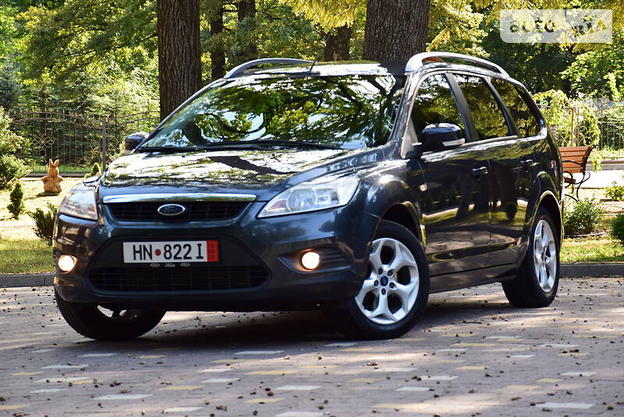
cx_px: 312
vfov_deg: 9.6
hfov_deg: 14.4
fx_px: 2472
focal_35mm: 142
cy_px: 208
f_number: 9
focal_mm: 95
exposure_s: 1/100
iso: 400
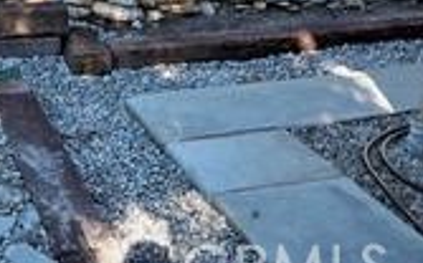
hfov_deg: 27.0
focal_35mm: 76
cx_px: 130
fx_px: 875
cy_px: -20
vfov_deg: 16.6
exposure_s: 1/60
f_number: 3.1
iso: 80
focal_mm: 6.3
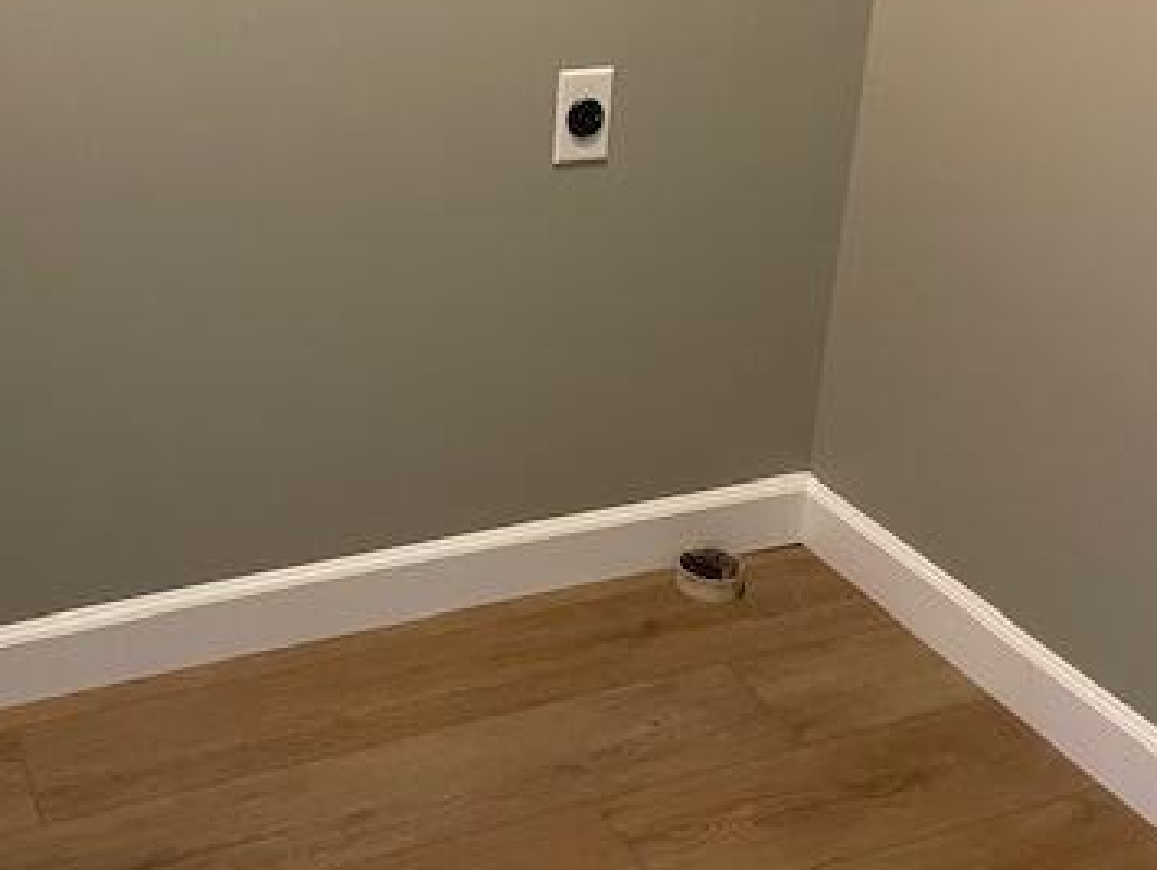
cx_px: 392
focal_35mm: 47
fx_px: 1572
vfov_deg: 30.4
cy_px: 216
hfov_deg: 40.0
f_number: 1.6
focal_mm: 4.2
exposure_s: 1/60
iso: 400
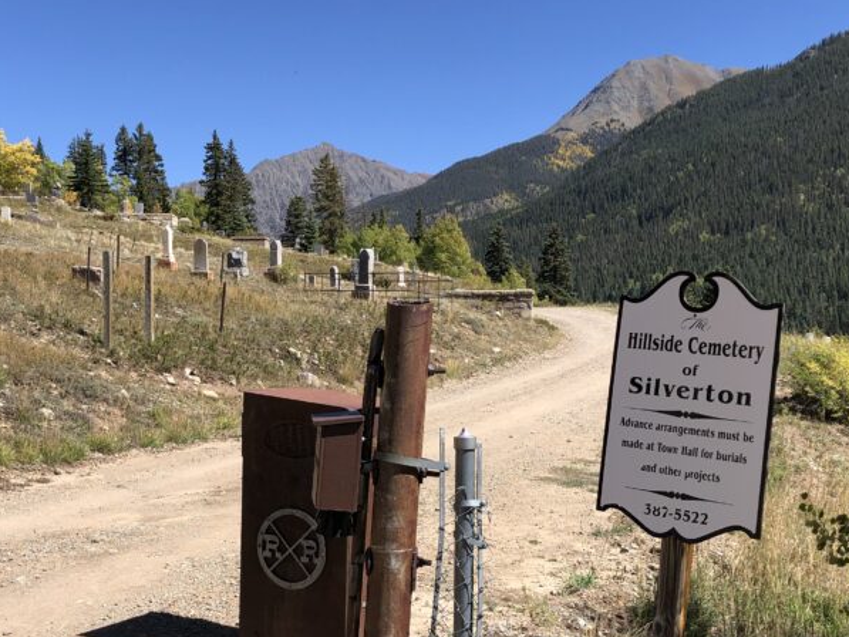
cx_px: 383
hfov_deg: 39.6
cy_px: 401
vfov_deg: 30.1
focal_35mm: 48
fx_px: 1177
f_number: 1.8
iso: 20
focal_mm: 3.99
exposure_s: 1/1517
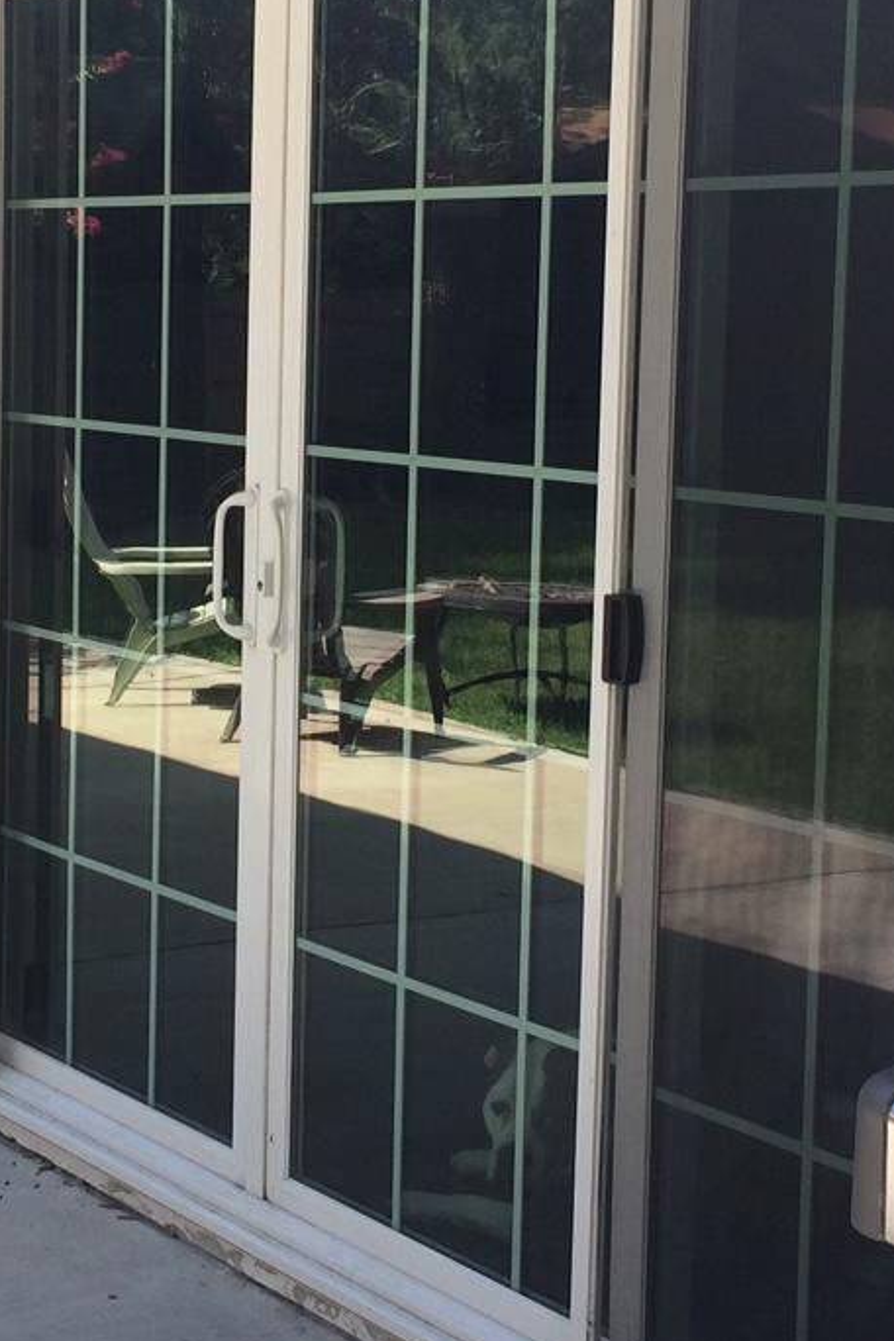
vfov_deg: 28.0
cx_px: 265
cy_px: 529
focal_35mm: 72
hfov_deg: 18.8
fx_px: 2682
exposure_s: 1/477
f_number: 2.2
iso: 32
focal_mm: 4.15
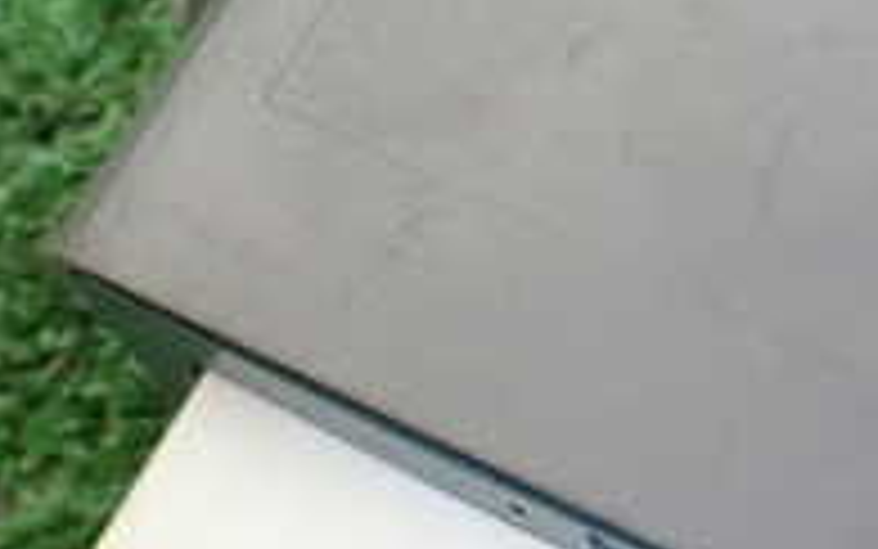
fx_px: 2346
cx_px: 657
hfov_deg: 21.0
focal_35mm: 98
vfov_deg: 13.3
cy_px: 135
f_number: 2.3
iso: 800
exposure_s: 1/50
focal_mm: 5.4
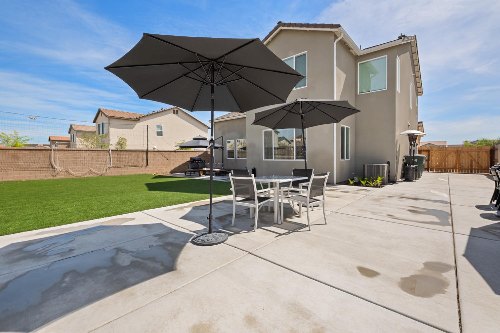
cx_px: 250
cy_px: 166
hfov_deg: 96.8
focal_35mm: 16
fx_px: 222
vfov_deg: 73.7
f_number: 9
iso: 250
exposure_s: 1/250
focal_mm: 16
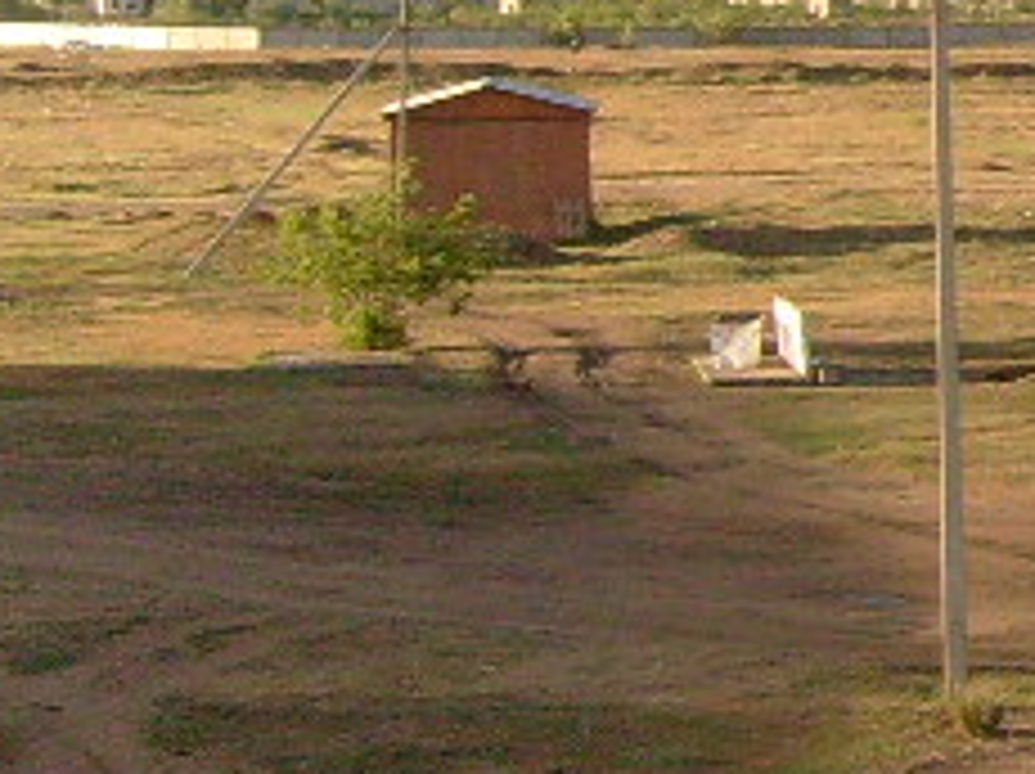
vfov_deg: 9.4
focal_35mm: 156
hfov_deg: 11.4
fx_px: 4659
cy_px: -176
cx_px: 2092
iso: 80
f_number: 2.8
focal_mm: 5.8
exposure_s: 1/250
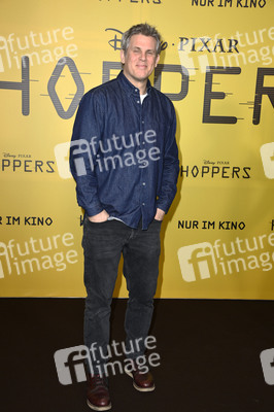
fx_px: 549
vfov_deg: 41.1
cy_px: 206
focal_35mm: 48
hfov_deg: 28.0
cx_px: 137
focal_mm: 48
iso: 1000
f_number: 5.6
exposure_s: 1/250
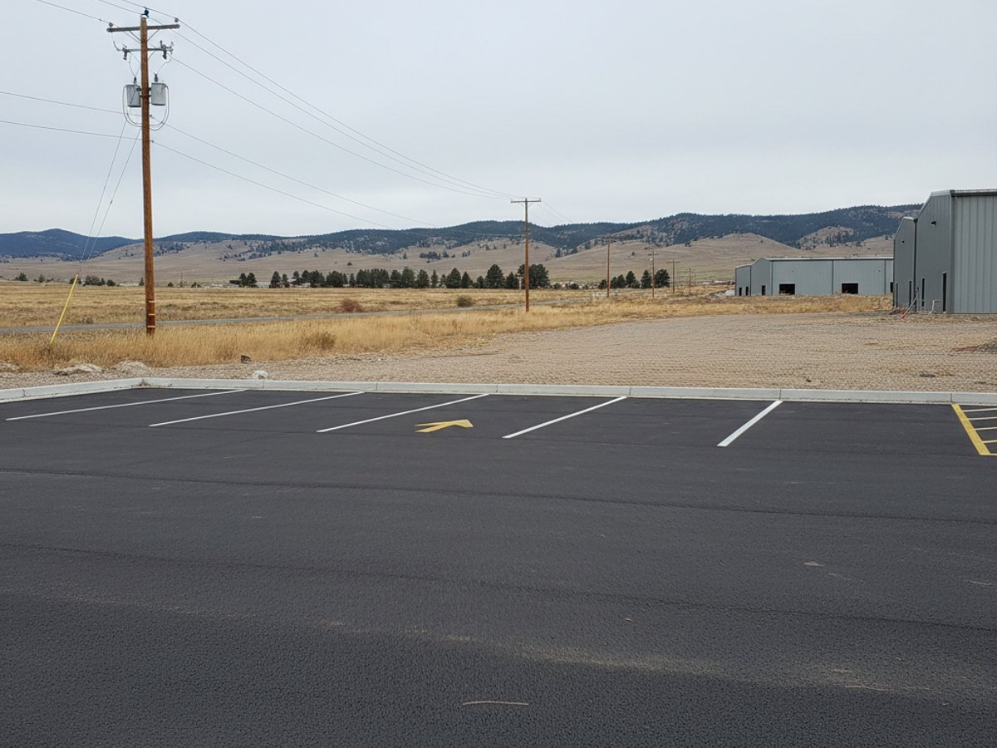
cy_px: 374
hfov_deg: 71.6
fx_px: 691
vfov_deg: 56.8
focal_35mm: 24
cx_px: 498
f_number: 1.68
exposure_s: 1/1265
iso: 695
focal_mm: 6.8
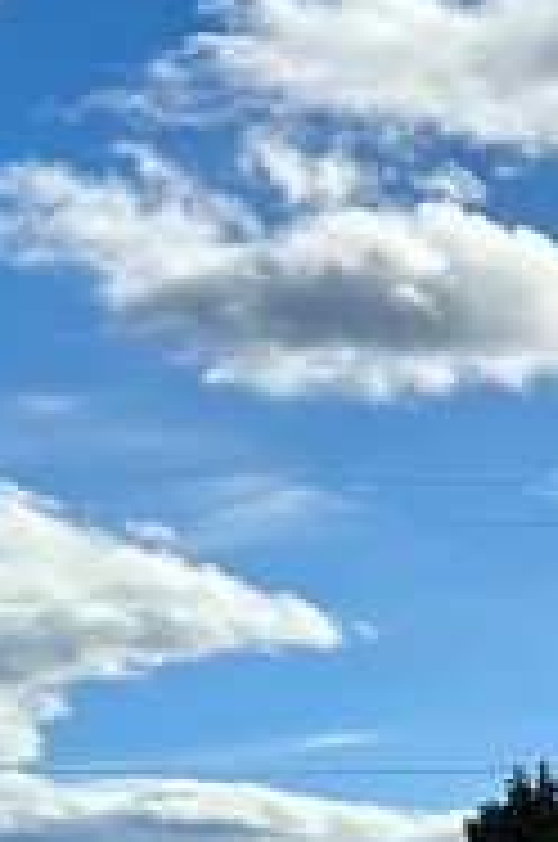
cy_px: 707
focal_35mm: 137
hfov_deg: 7.9
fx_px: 3197
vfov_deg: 14.9
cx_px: -1386
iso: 80
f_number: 1.78
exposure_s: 1/4545
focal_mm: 6.86
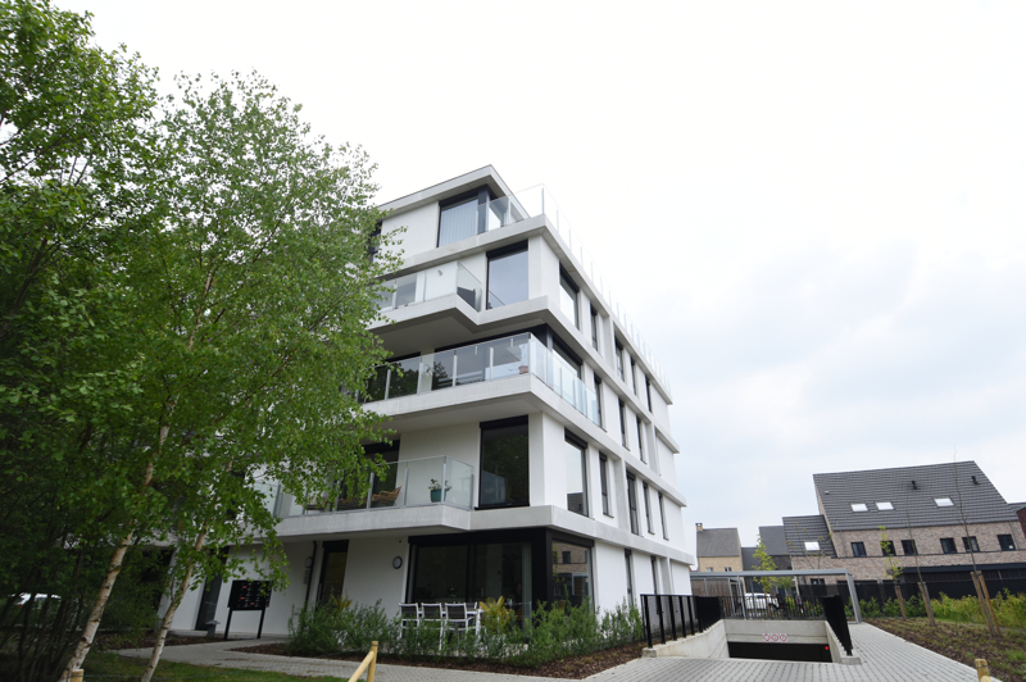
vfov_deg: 67.3
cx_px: 513
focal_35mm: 18
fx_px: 513
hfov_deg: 90.0
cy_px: 341
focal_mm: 12
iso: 200
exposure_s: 1/400
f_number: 7.1
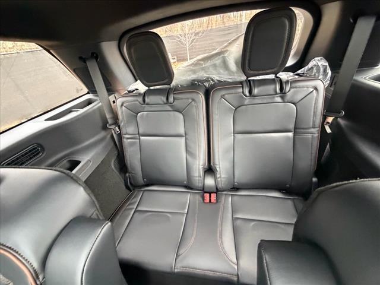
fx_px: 154
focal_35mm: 14
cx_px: 190
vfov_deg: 85.7
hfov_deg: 102.1
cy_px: 142
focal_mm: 2.22
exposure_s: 1/60
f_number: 2.2
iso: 1250
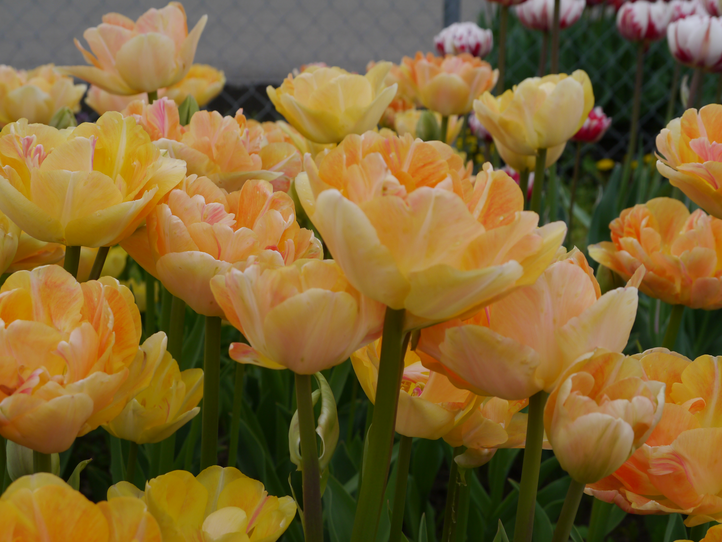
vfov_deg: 25.7
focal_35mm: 57
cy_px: 272
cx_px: 361
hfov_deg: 33.8
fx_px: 1189
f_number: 8
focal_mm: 28
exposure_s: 1/320
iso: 160
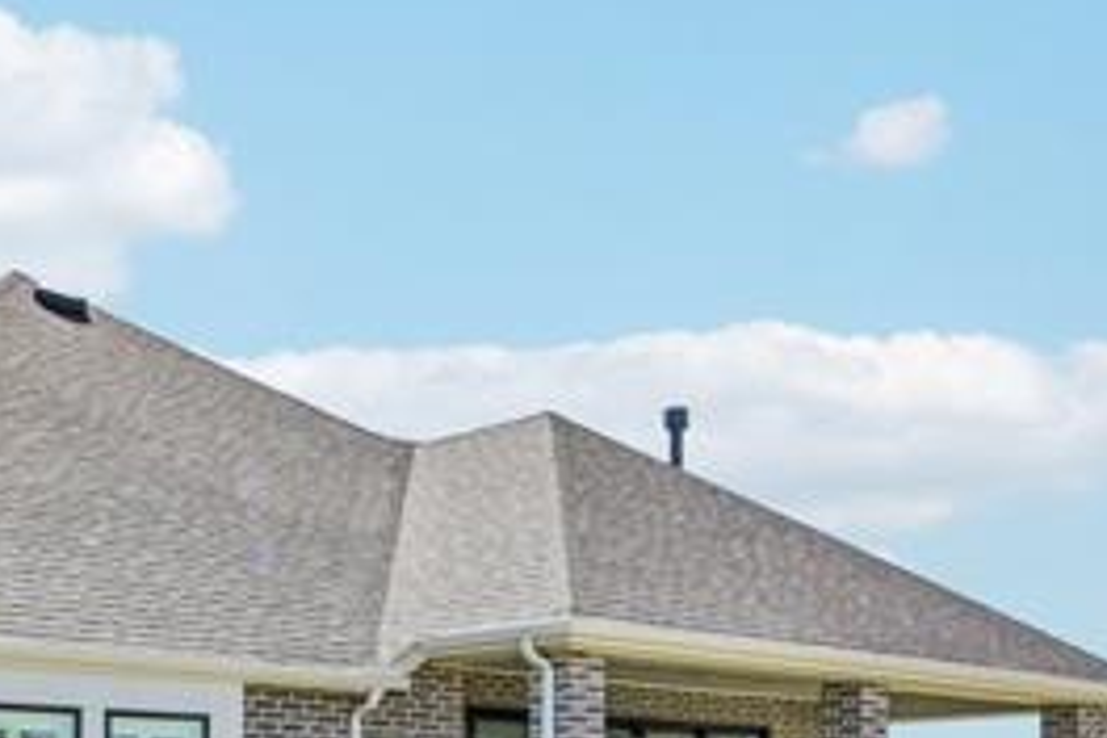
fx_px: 1906
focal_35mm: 62
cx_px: 314
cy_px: 746
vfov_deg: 21.1
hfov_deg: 31.9
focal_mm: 16
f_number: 8
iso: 400
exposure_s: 1/1250
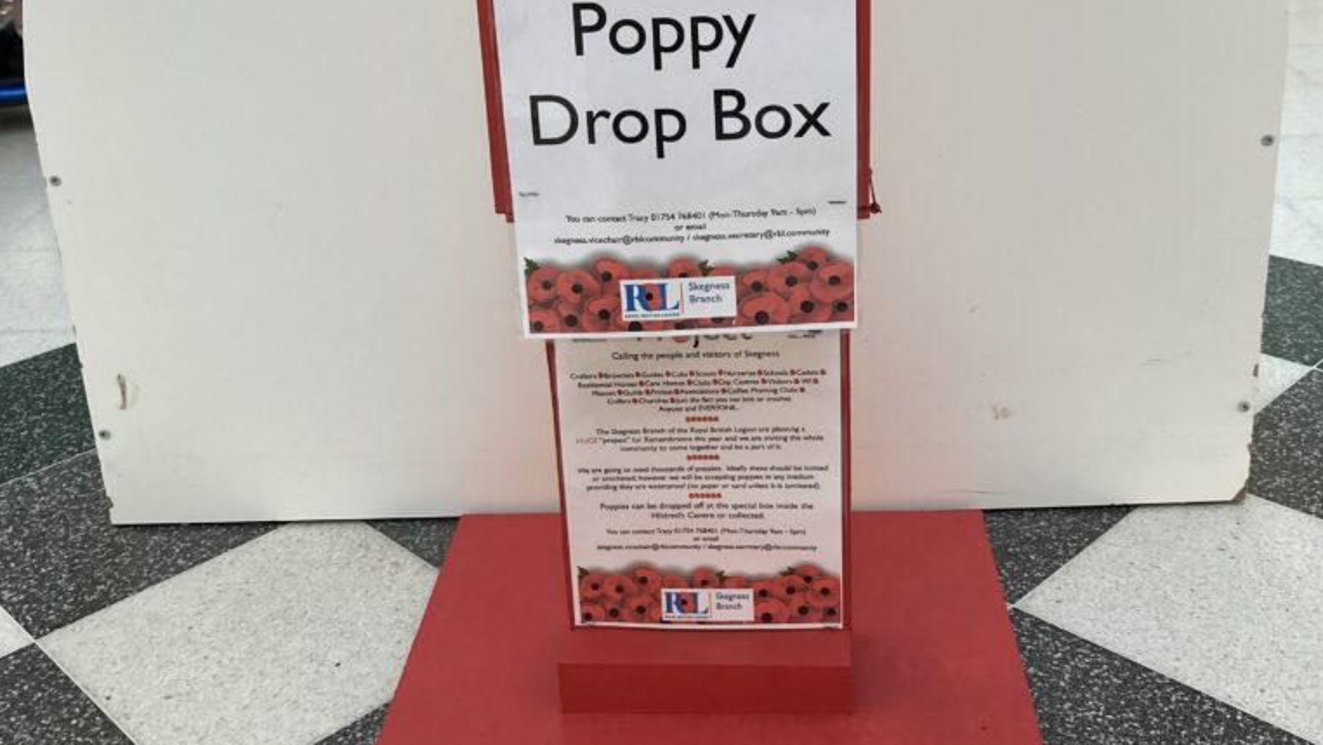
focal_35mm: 41
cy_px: 215
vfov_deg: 28.7
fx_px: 1439
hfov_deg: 49.4
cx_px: 660
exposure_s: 1/100
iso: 64
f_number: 1.8
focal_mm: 3.99
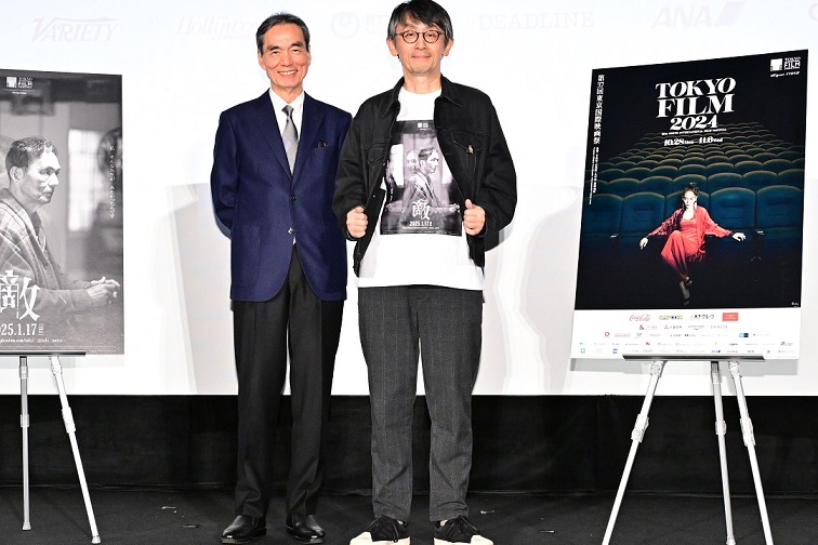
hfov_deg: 32.8
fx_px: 1386
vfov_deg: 22.2
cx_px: 352
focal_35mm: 61
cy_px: 234
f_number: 4.8
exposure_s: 1/200
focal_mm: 33
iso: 3200
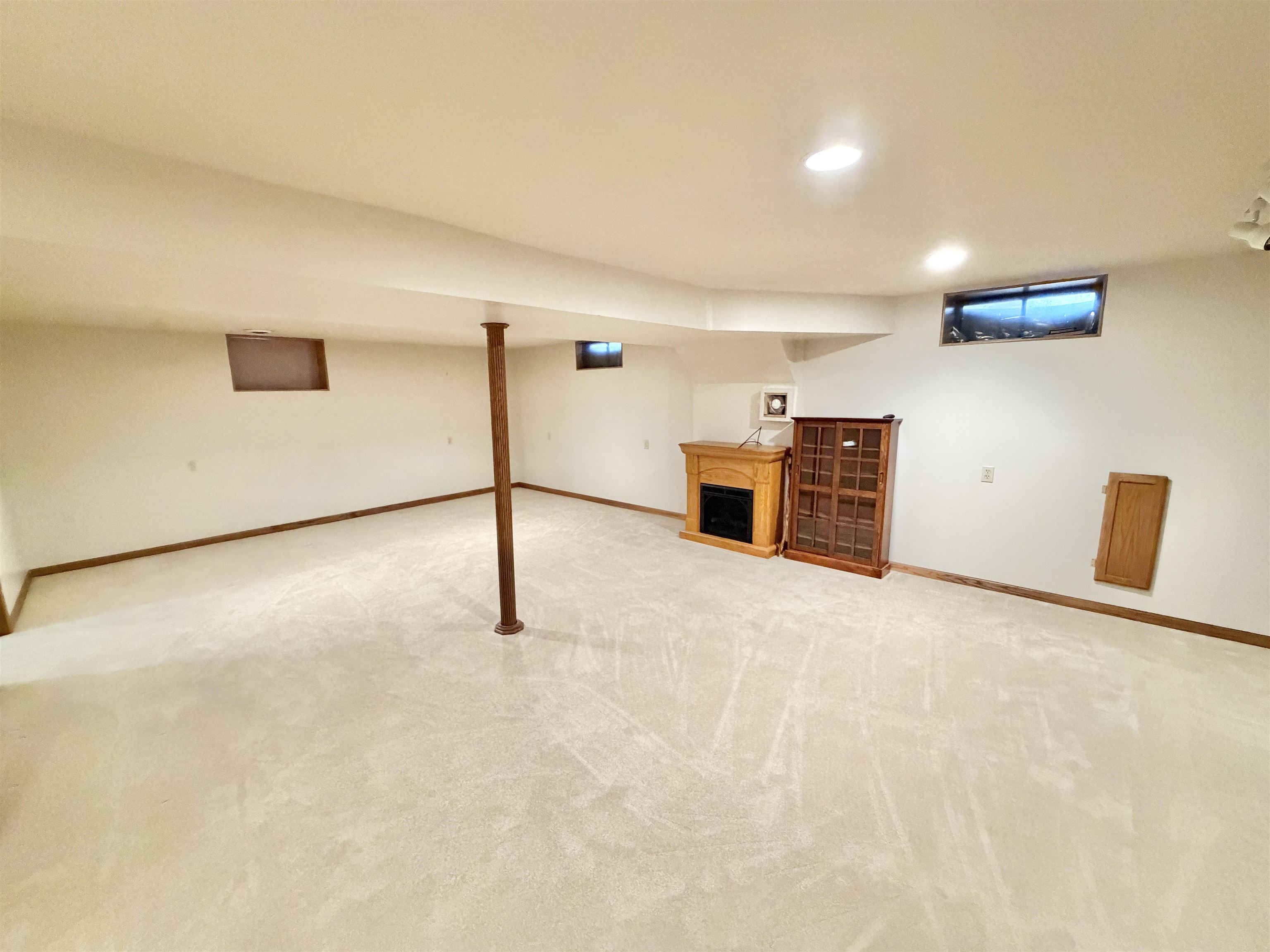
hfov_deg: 102.1
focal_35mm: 14
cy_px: 476
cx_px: 635
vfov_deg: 85.7
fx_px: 514
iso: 1000
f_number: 2.2
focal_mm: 2.22
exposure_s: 1/60
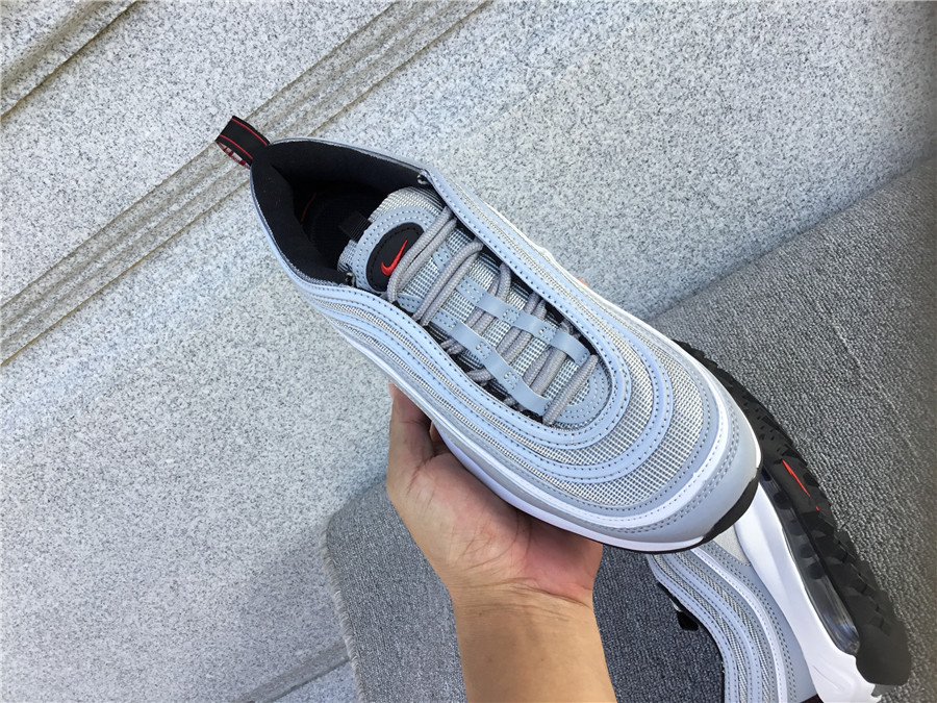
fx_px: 839
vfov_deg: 45.4
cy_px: 352
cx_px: 468
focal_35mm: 31
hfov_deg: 58.4
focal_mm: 3.3
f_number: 2.4
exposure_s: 1/210
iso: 25
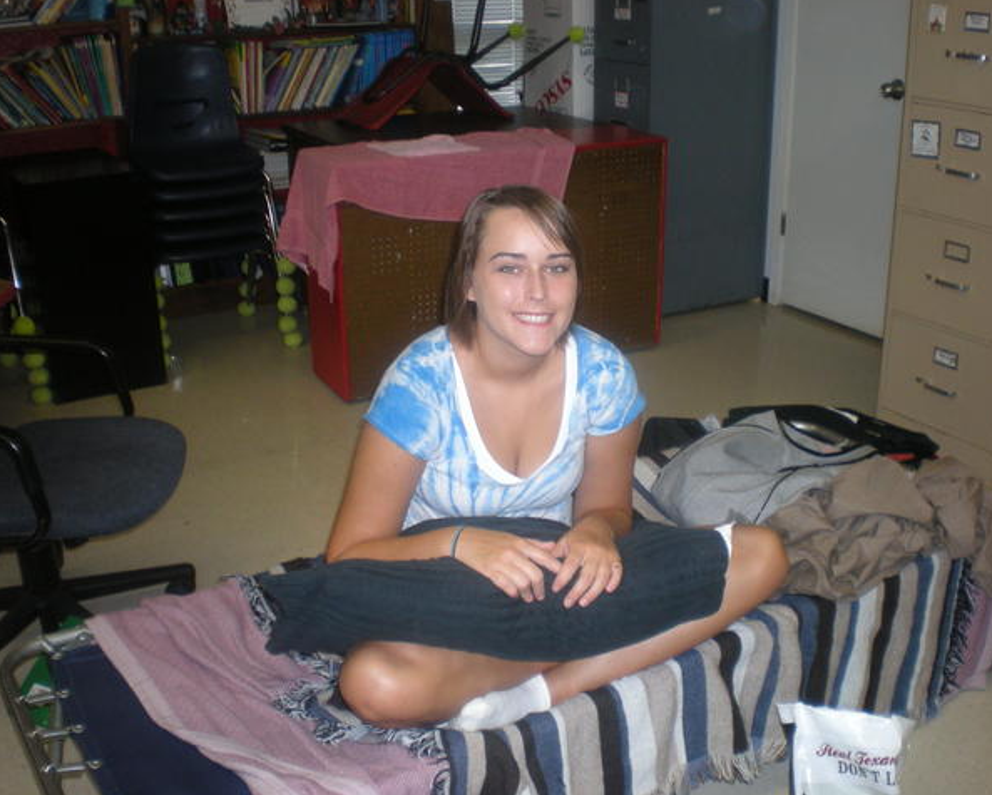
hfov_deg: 45.7
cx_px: 530
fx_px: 1175
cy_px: 397
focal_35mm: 40
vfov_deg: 37.4
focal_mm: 6.3
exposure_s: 1/60
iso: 162
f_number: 3.1
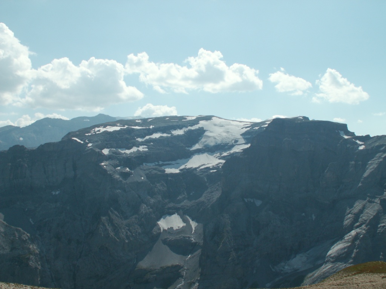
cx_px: 193
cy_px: 144
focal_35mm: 38
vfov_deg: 37.7
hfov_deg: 49.0
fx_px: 424
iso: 50
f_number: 5
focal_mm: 6.24
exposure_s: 1/800
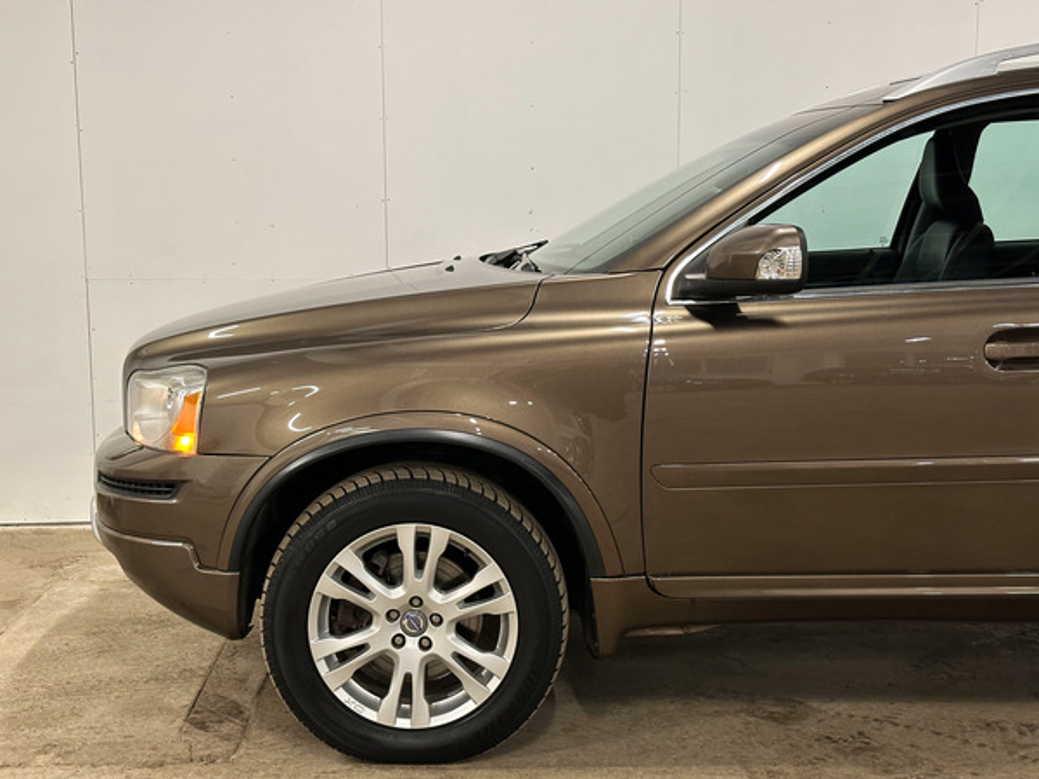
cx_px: 520
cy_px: 390
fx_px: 1441
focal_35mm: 48
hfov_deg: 39.7
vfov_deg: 30.3
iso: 200
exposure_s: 1/50
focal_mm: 6.86
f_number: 1.8
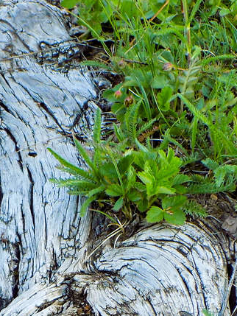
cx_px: 21
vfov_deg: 12.6
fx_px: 1369
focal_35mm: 150
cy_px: 444
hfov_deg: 9.8
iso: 80
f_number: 3.7
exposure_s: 1/80
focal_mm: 8.1
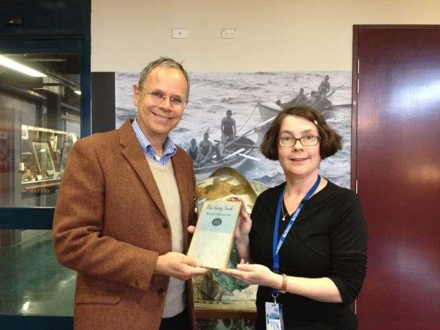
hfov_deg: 52.6
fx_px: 445
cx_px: 220
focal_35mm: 35
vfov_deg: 40.7
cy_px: 165
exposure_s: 1/17
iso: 400
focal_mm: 4.28
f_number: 2.4
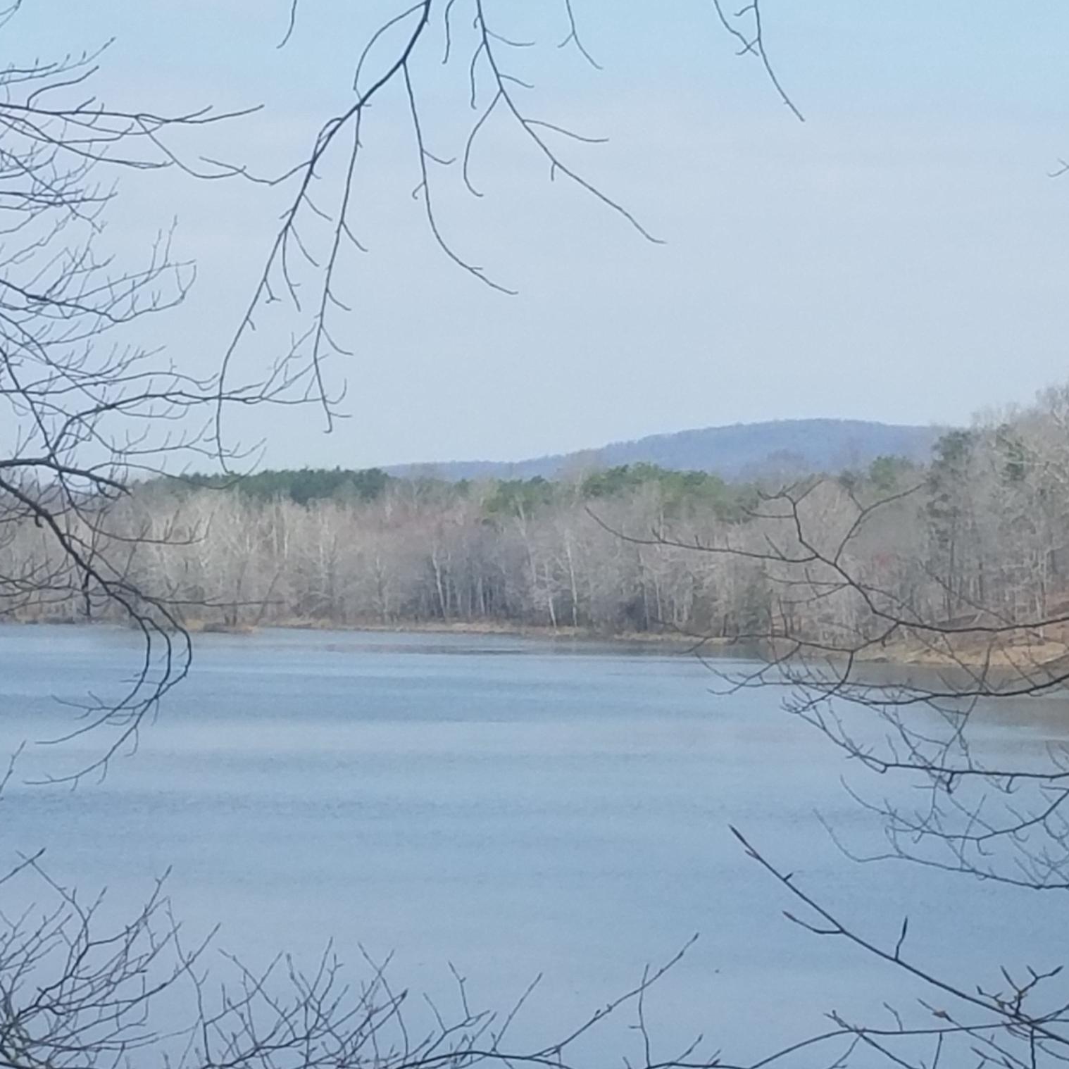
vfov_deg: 52.5
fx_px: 1083
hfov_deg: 52.5
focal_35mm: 31
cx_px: 535
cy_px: 539
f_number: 1.7
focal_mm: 4.2
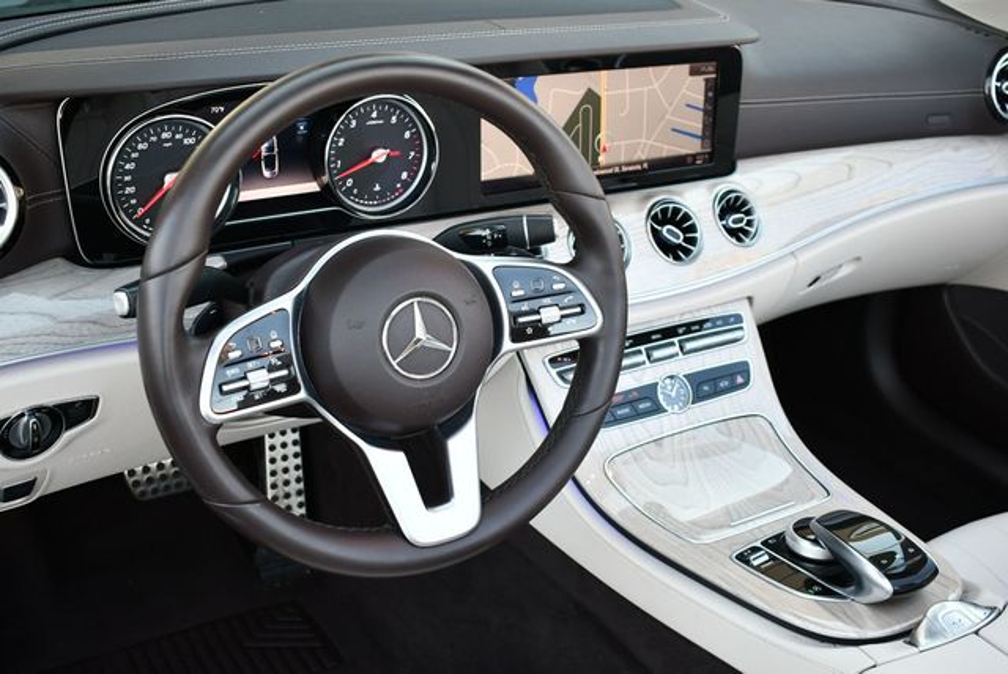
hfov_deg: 46.4
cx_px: 504
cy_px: 337
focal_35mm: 42
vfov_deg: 32.0
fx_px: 1177
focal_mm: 21
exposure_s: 1/250
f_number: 3.8
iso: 500
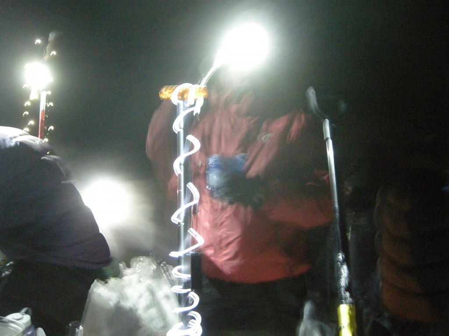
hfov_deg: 52.6
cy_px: 168
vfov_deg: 40.7
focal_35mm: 35
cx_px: 224
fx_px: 454
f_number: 2.7
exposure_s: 2
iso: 800
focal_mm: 7.5
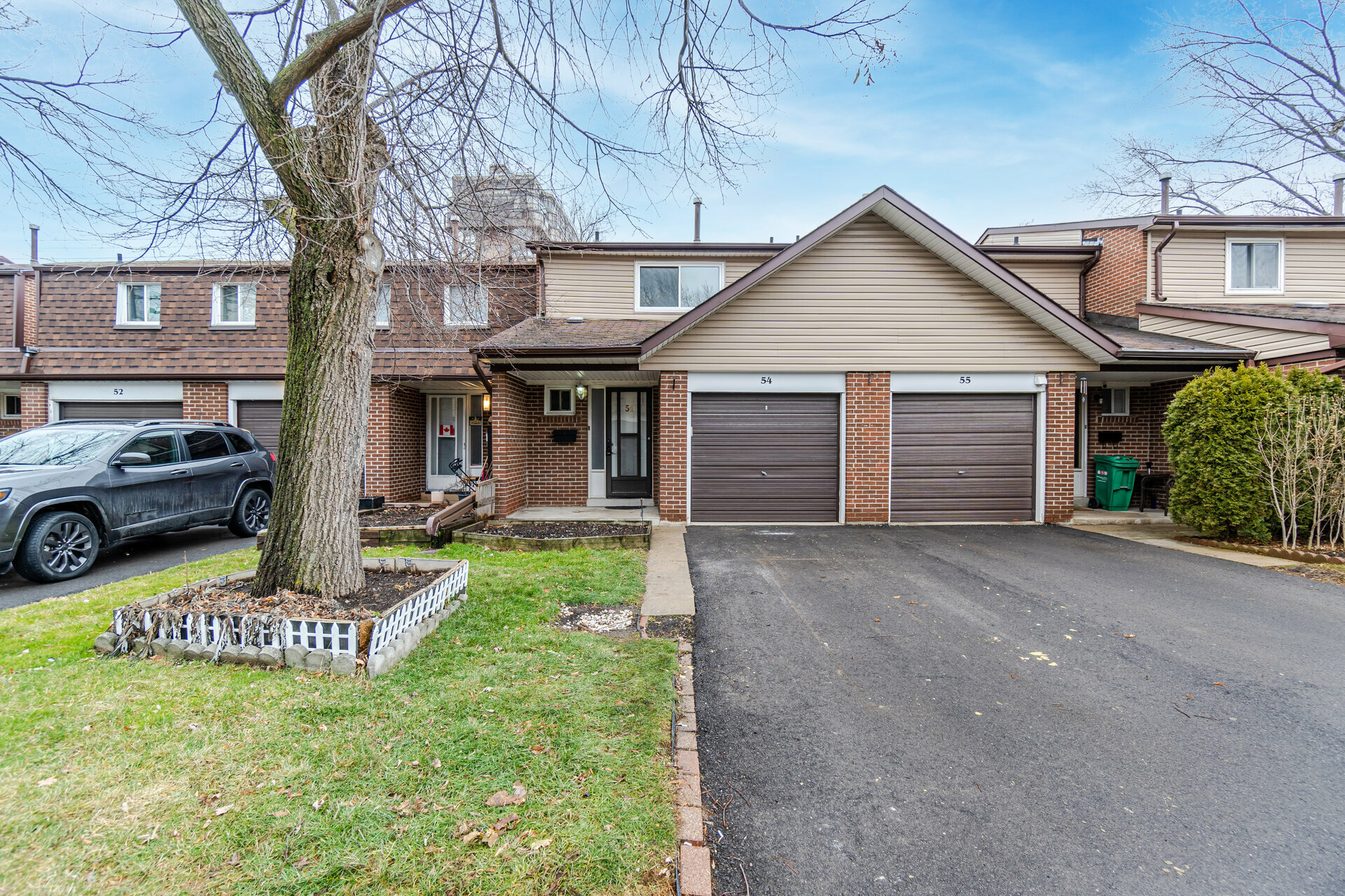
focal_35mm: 15
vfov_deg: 77.3
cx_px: 672
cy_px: 448
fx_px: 560
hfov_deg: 100.4
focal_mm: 10
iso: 50
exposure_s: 1/30
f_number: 5.6
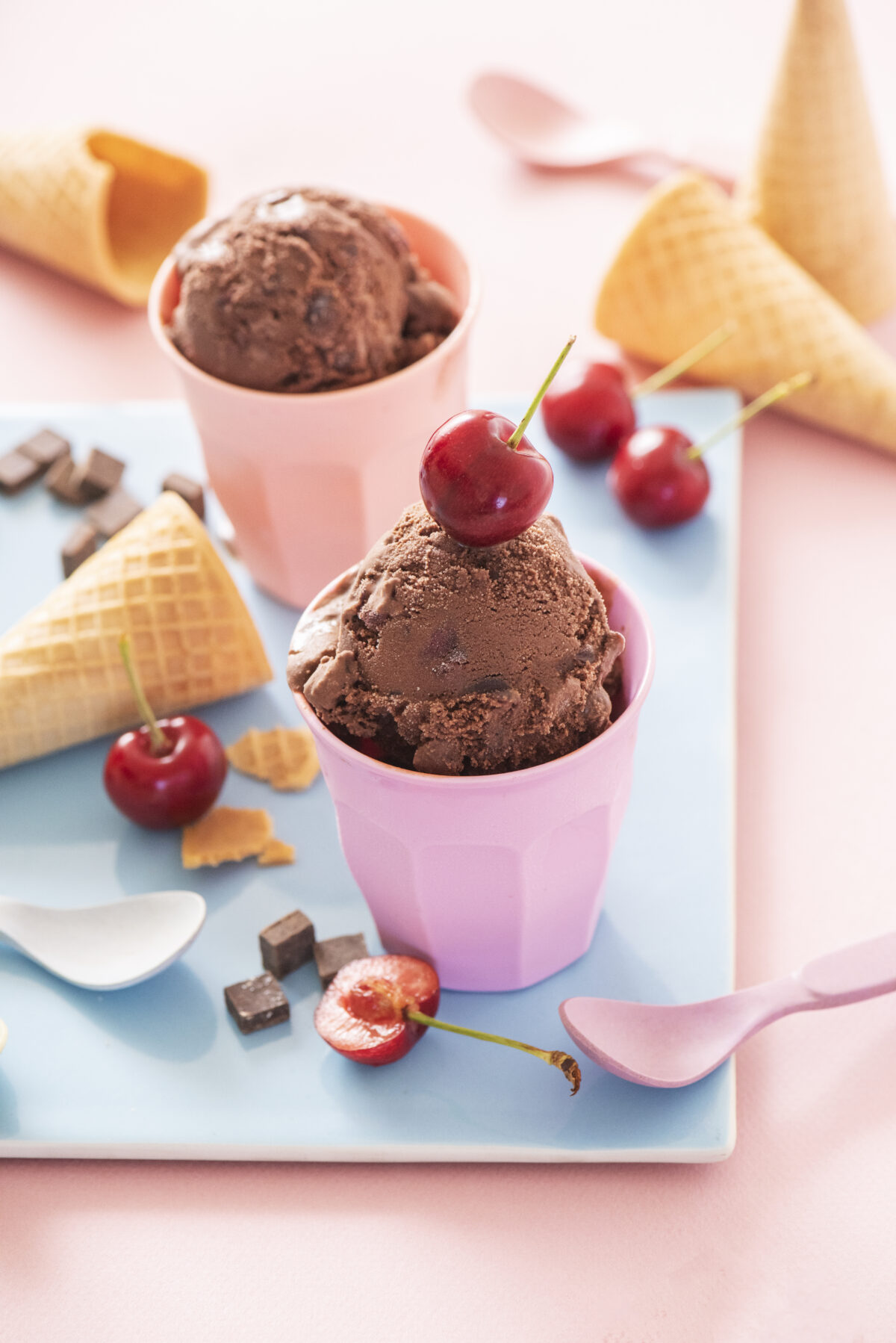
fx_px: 3917
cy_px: 672
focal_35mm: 105
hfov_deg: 13.1
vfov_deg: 19.5
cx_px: 448
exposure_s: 1/200
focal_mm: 105
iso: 1250
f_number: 9
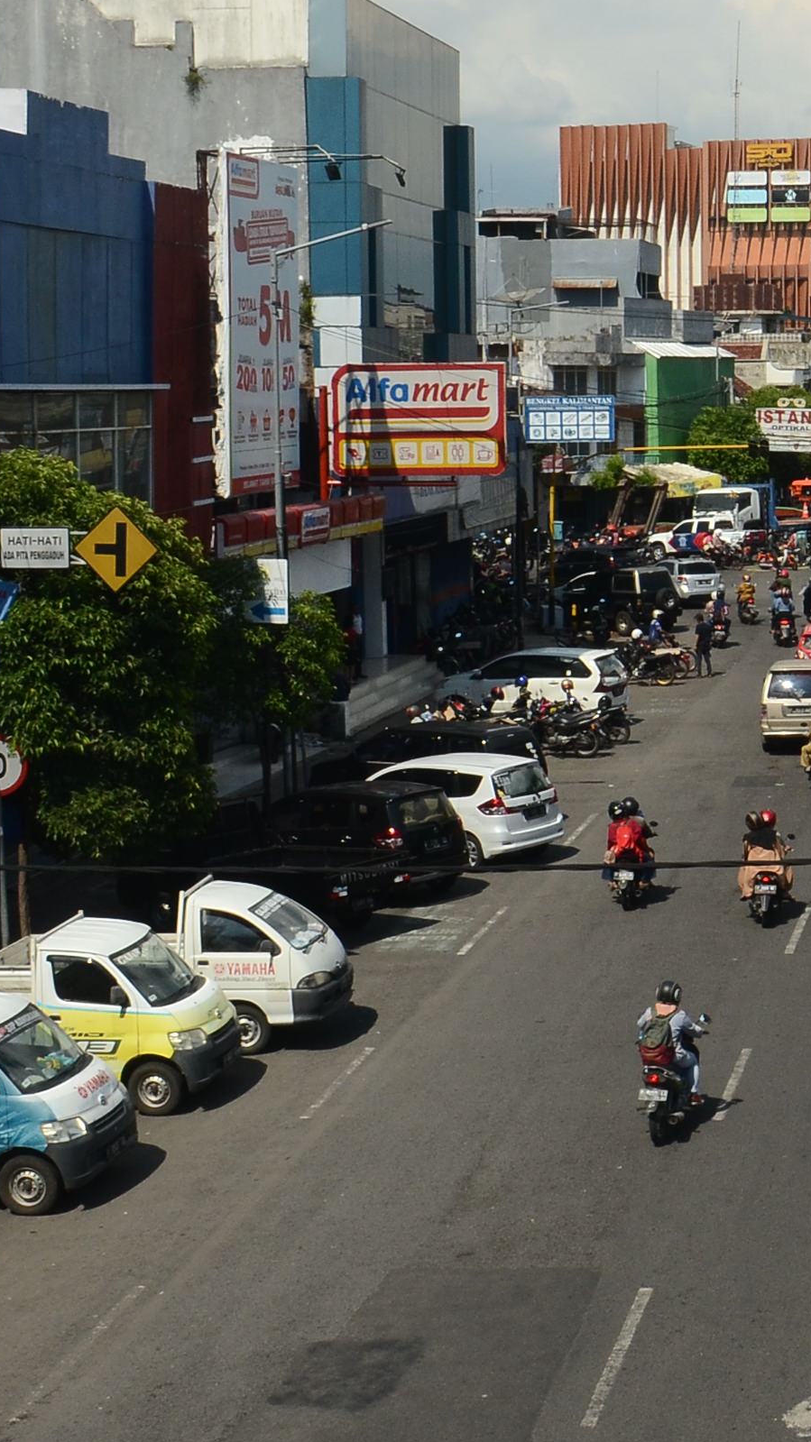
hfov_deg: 13.4
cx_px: 1023
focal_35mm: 87
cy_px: 666
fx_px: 3327
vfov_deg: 24.5
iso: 400
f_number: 16
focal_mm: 24
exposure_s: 1/320
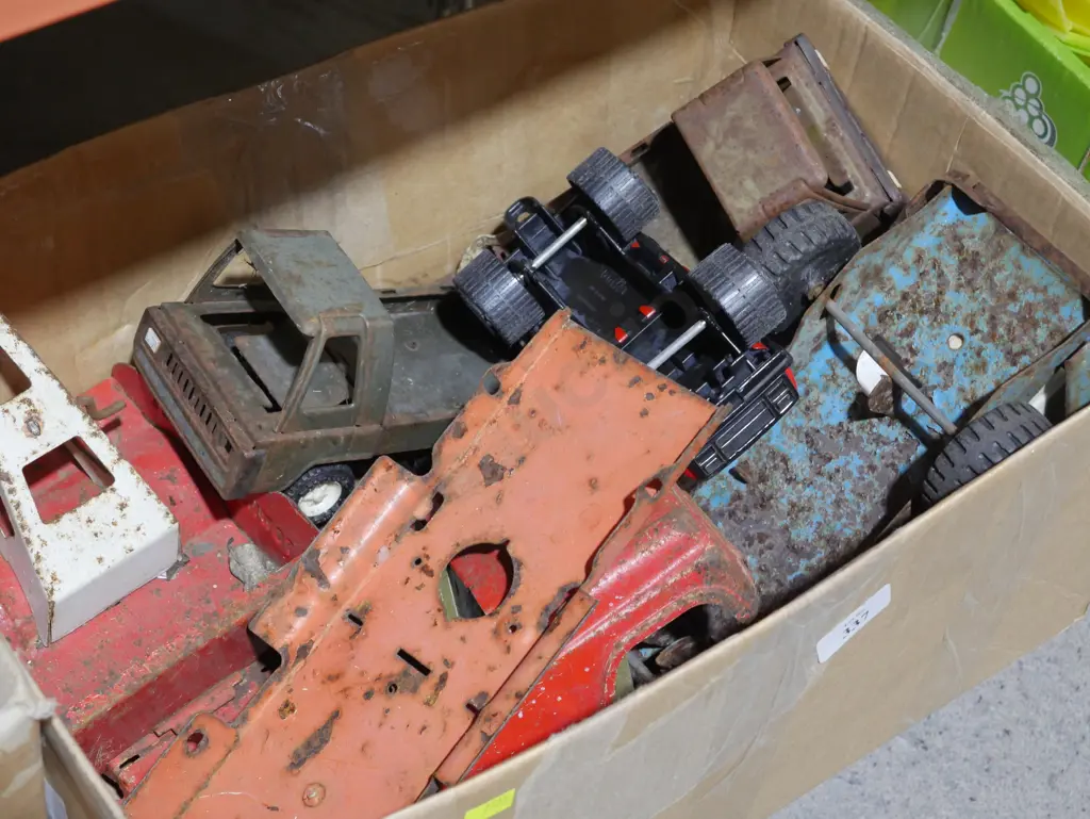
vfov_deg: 20.5
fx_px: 2268
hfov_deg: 27.0
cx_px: 545
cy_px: 410
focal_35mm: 72
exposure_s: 1/80
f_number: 5.5
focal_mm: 36
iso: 1600
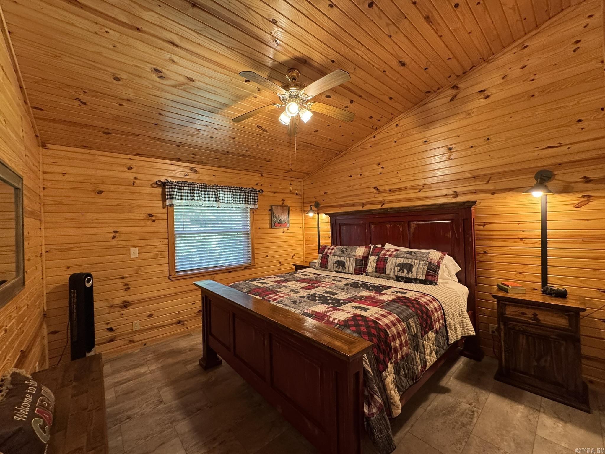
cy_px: 227
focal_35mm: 14
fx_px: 245
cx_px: 302
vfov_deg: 85.7
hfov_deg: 102.1
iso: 320
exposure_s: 1/60
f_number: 2.2
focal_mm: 2.22
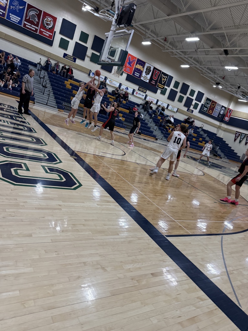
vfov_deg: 71.6
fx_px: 229
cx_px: 124
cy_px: 166
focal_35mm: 24
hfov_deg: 56.8
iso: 200
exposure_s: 1/164
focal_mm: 6.76
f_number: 1.78
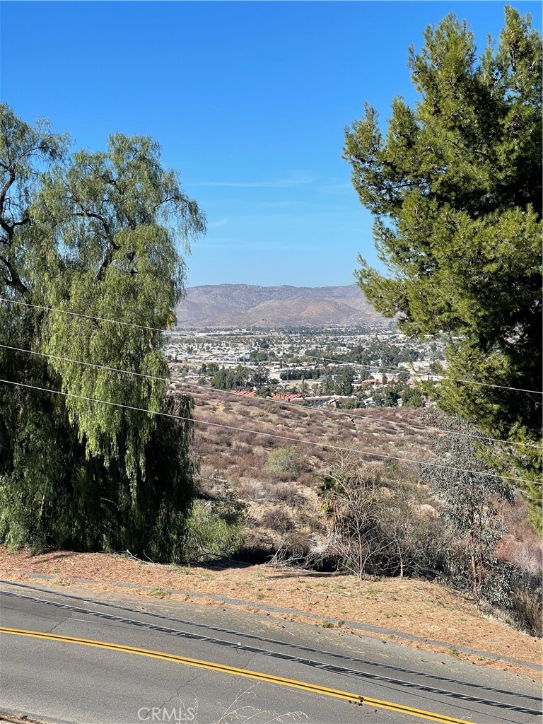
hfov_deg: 22.9
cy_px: 362
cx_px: 272
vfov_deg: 30.3
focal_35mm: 64
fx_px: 1339
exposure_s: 1/1107
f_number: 2.2
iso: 20
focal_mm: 7.5
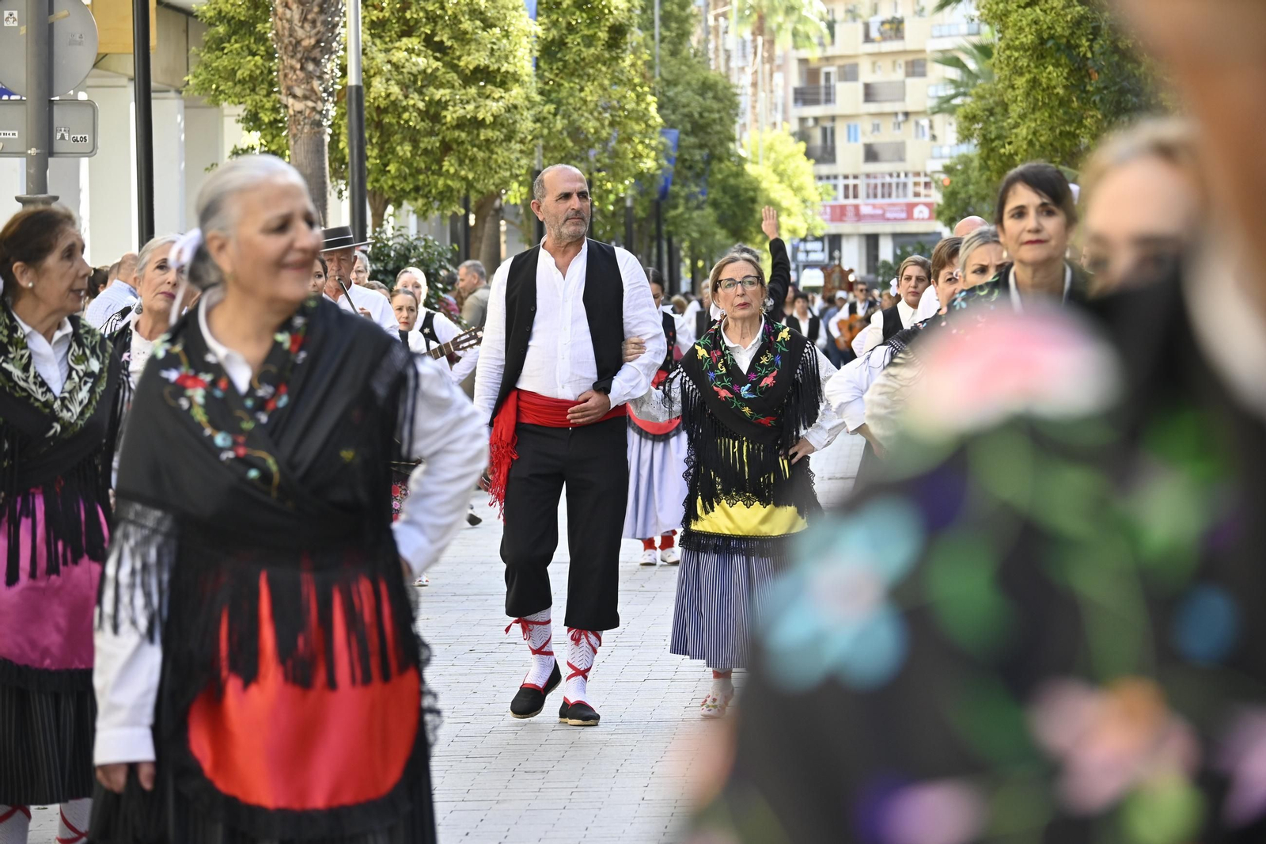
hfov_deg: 13.4
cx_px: 633
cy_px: 422
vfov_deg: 9.0
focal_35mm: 153
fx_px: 5379
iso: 500
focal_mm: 102
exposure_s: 1/320
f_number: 5.6
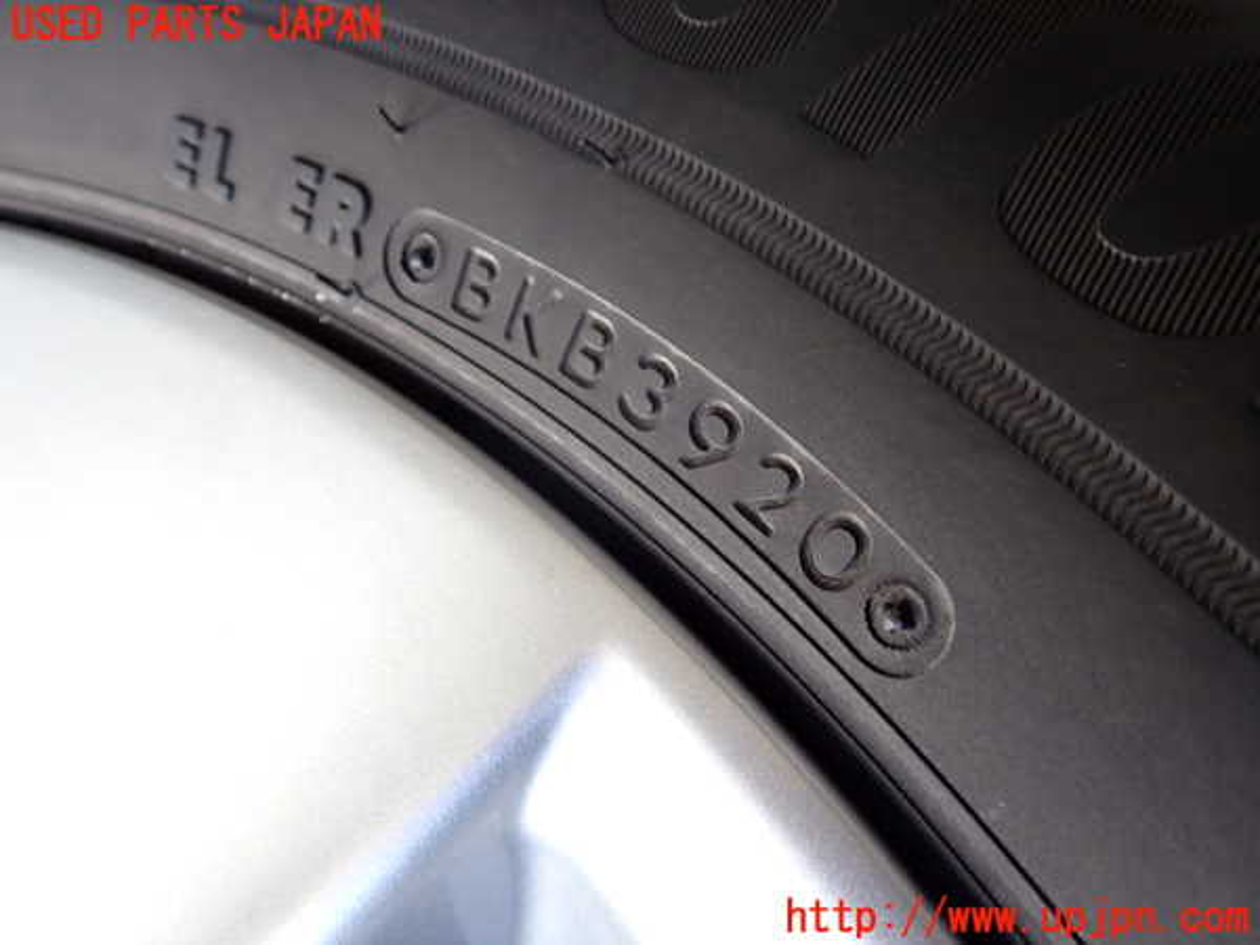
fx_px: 1092
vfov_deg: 46.8
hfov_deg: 60.0
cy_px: 472
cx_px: 630
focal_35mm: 30
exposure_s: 1/60
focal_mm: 5.4
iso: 200
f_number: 2.3
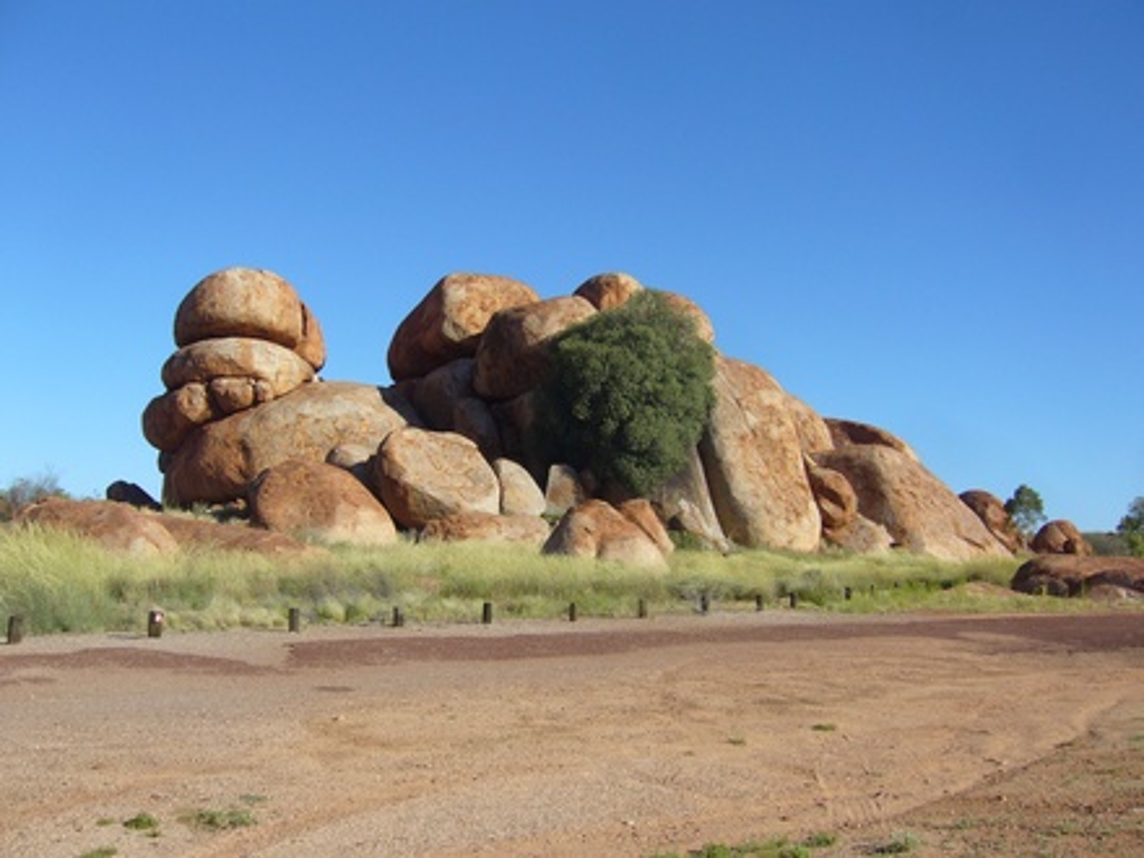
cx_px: 572
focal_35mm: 36
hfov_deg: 51.4
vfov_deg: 39.7
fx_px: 1190
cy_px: 429
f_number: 5.7
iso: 80
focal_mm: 6
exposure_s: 1/320
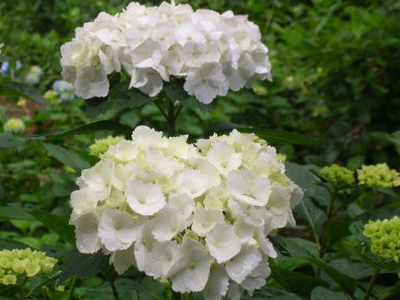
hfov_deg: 14.4
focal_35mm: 137
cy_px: 146
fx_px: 1583
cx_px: 159
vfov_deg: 10.8
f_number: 4.9
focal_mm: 17.4
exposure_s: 1/61.6
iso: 50
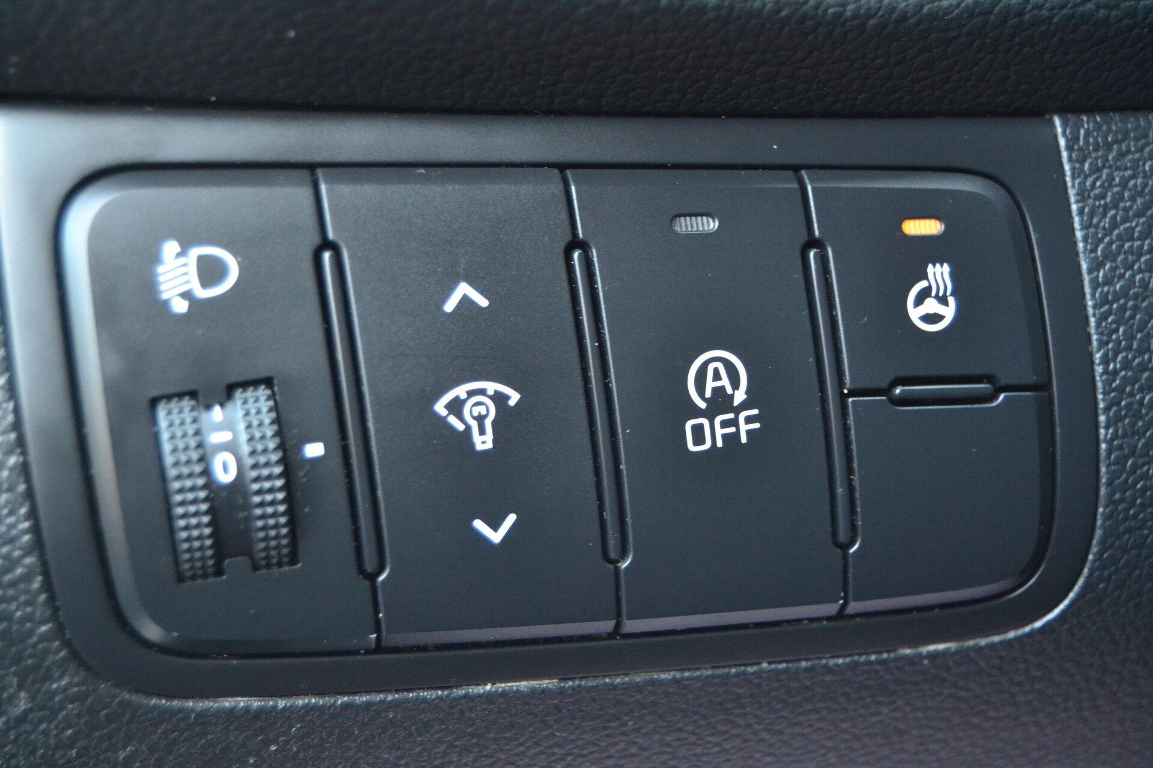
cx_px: 576
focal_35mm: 63
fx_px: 2018
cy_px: 384
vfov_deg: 21.6
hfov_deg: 31.9
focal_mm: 42
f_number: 5
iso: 2500
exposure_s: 1/60
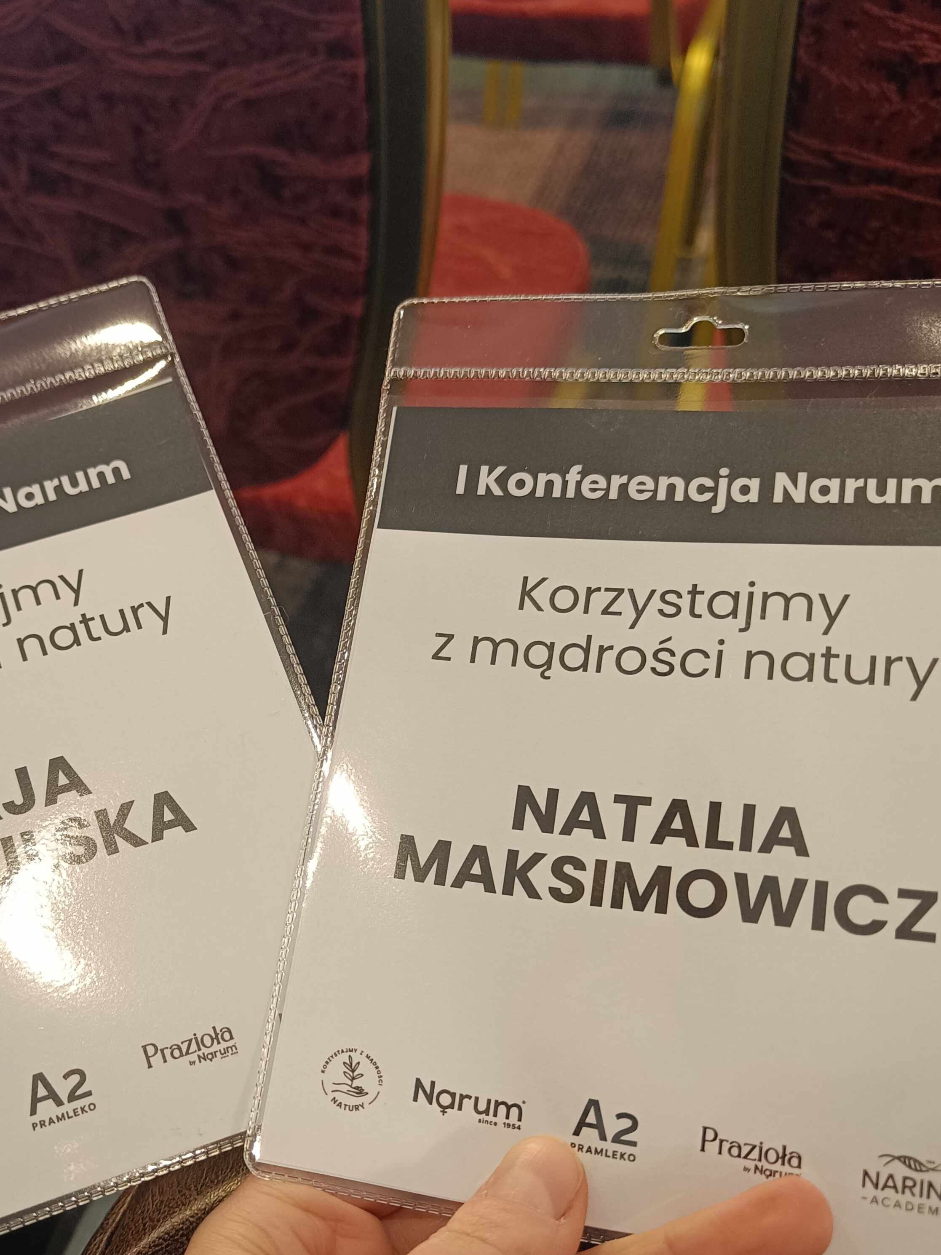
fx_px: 1196
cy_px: 764
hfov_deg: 42.5
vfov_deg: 54.9
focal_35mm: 33
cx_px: 330
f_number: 1.8
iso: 1000
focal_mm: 5.59
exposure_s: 1/50
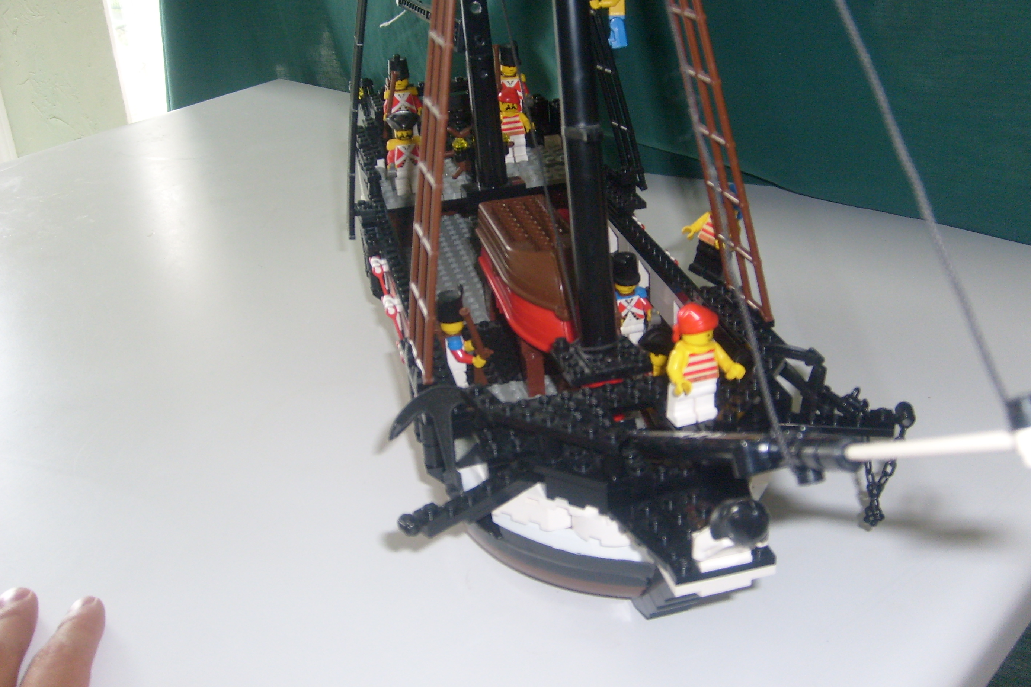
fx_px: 1059
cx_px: 517
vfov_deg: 35.9
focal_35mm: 37
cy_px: 317
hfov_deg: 51.9
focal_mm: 5.8
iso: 100
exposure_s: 1/45
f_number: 2.8
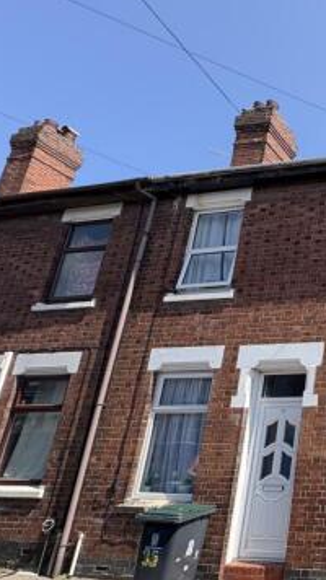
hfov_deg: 30.5
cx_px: 465
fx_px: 385
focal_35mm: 25
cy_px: 340
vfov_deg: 73.5
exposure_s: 1/652
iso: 50
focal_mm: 2.22
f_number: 2.2
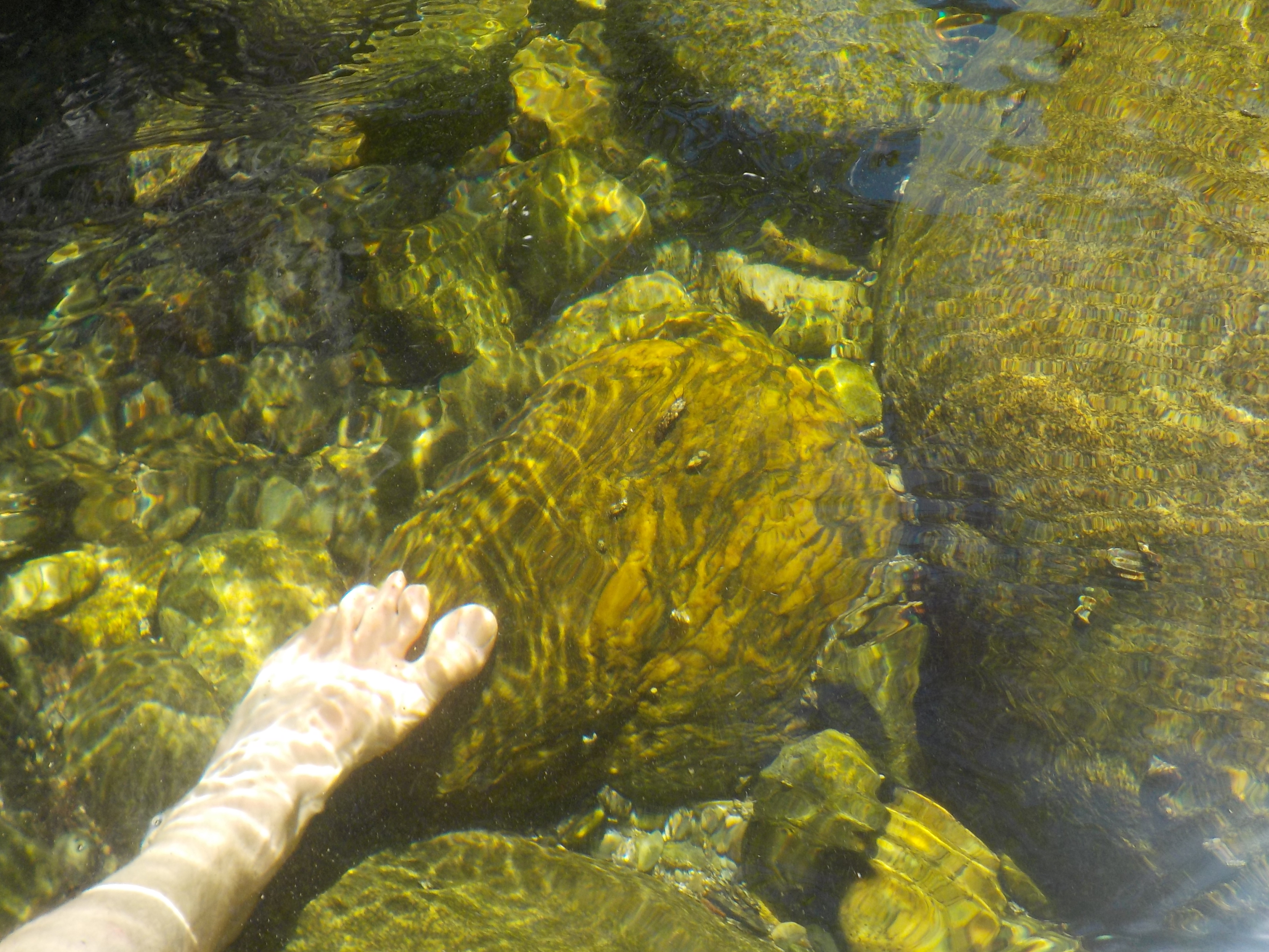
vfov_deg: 46.8
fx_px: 1100
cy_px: 476
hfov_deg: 60.0
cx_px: 634
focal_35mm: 30
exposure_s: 1/320
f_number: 3.3
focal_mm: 4.1
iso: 125
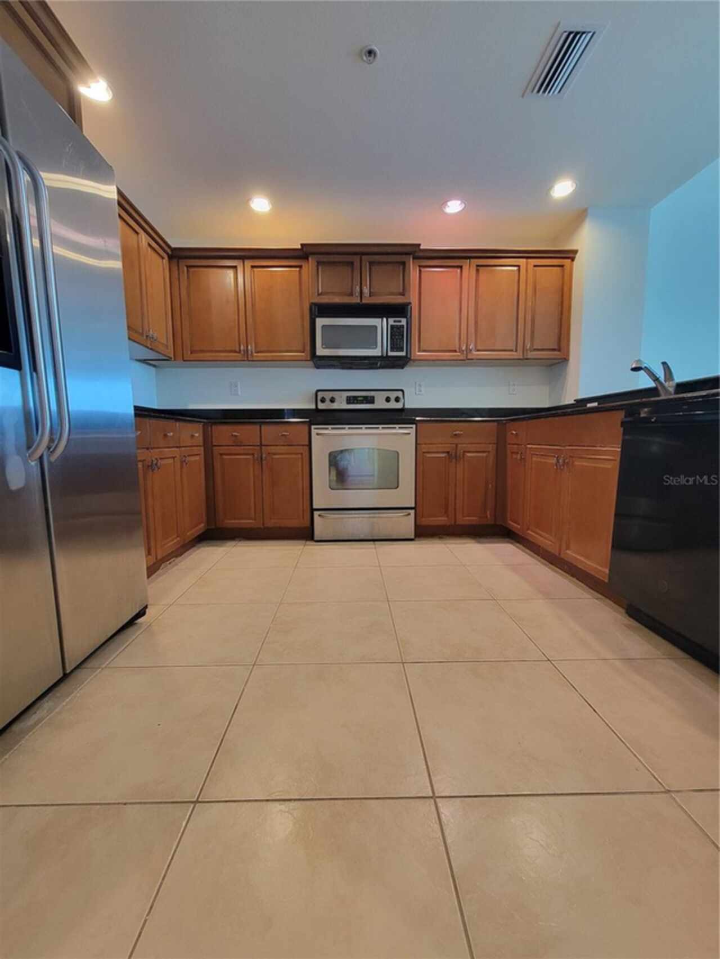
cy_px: 480
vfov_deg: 106.2
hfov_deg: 89.9
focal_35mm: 13
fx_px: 360
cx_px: 360
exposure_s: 1/60
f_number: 2.2
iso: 320
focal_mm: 2.2
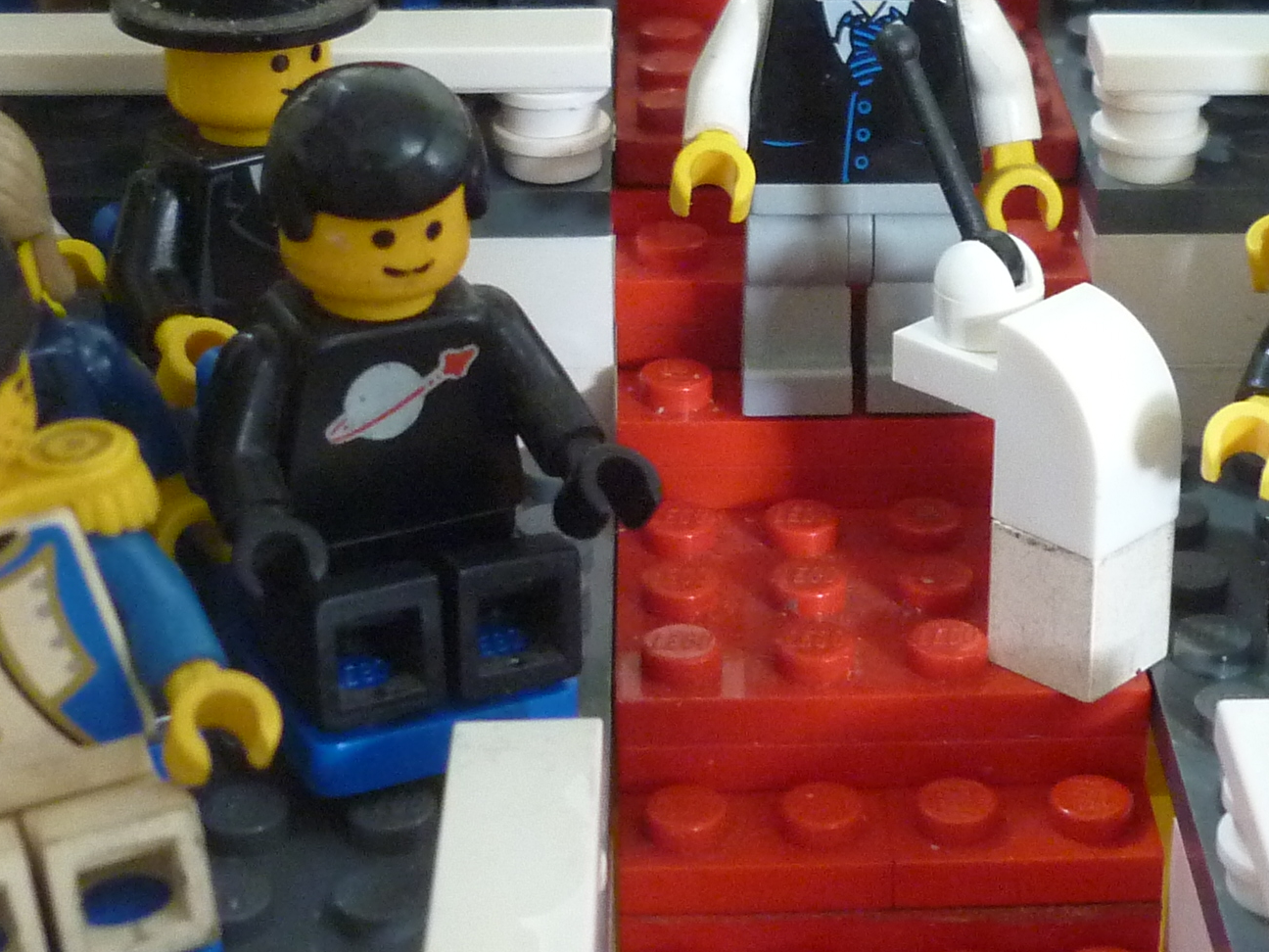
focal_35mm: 79
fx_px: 2896
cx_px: 869
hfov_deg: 24.6
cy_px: 332
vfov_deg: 18.6
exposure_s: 1/8
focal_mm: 5.5
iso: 400
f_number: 2.8
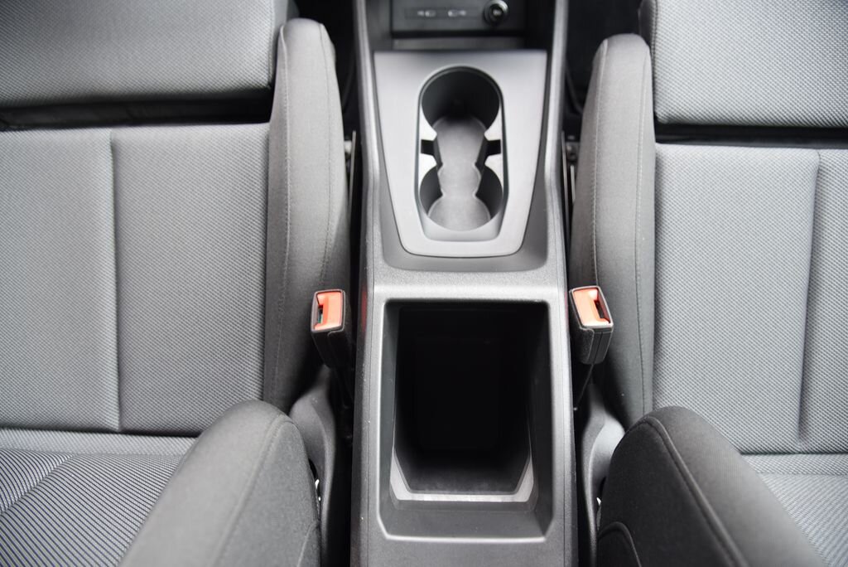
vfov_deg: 53.2
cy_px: 284
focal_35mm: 24
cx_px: 424
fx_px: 566
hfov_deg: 73.7
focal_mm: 24
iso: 500
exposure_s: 1/25
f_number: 4
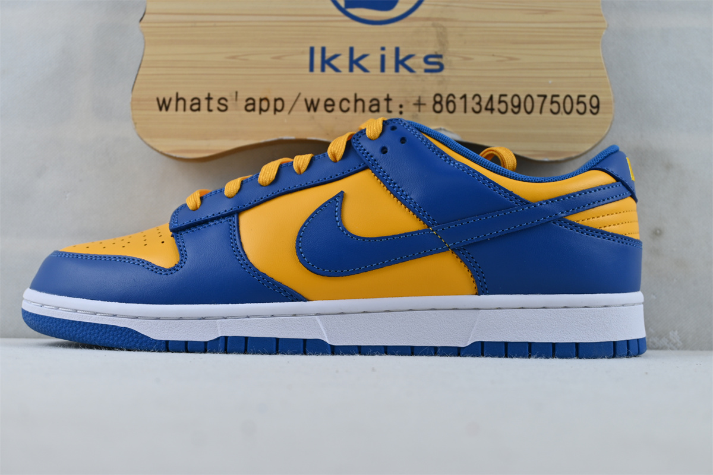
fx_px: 1040
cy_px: 238
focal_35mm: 52
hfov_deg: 37.9
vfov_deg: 25.8
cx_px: 356
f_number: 5.3
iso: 100
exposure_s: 1/60
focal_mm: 35
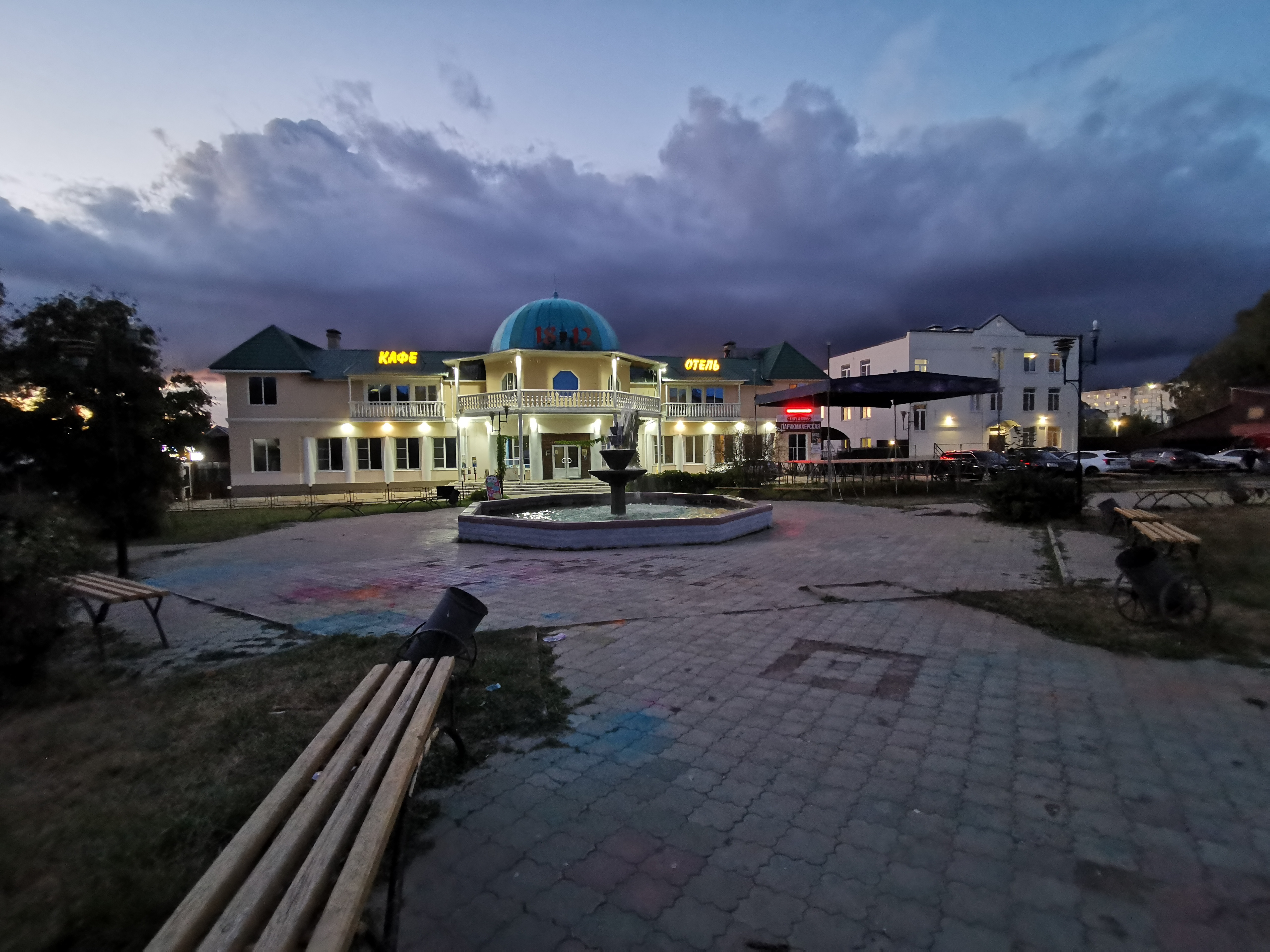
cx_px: 635
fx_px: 587
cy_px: 476
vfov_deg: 78.1
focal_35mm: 16
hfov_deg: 94.5
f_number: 2.2
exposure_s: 1/25
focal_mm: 2.35
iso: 1000
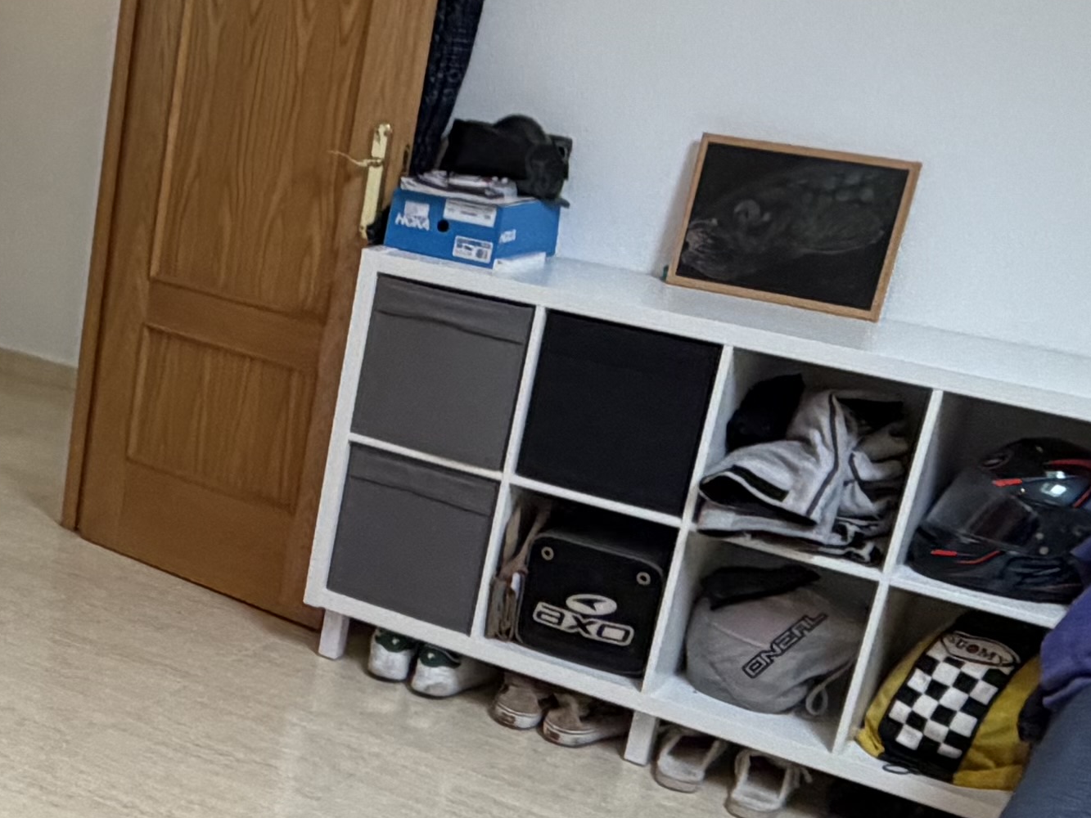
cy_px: 563
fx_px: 1891
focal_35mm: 60
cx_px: -19
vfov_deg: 24.3
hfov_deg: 29.8
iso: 250
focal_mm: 2.22
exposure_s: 1/100
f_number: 2.2
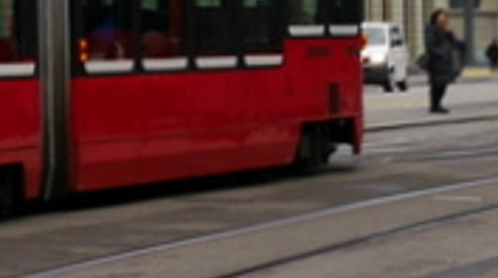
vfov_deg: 5.4
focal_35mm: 222
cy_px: -67
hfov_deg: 8.1
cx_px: -1078
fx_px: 2928
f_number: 5.6
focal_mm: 15
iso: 160
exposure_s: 1/250
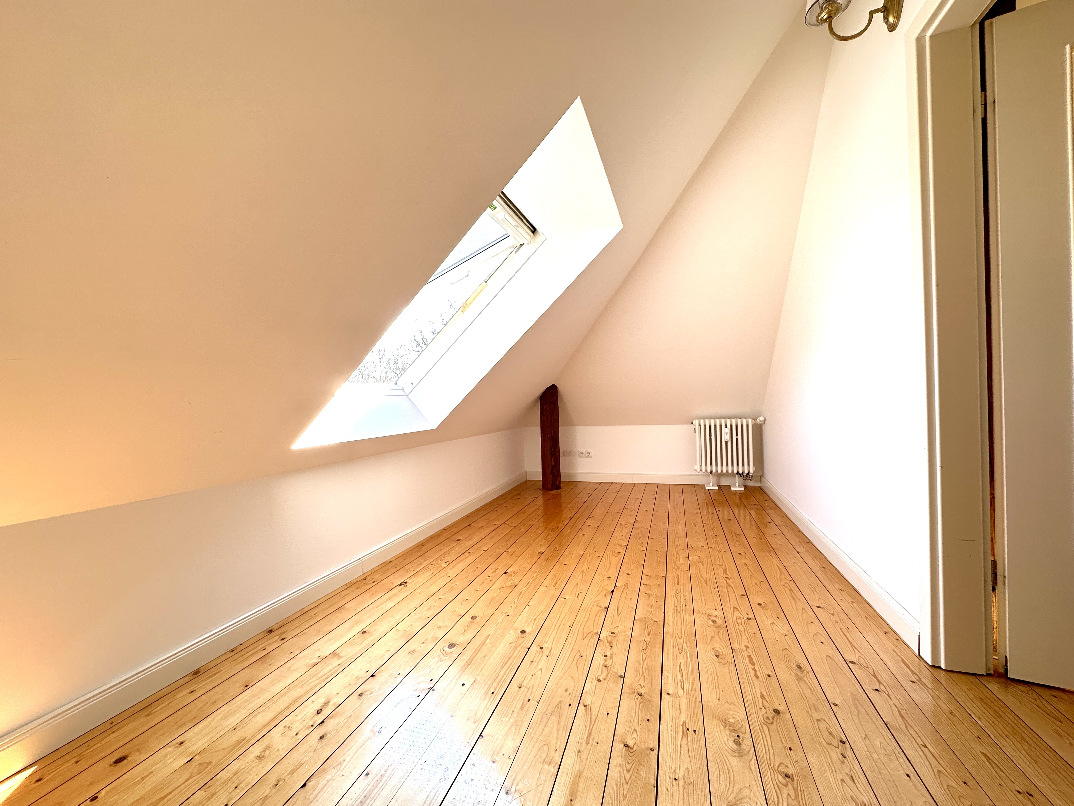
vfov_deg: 85.7
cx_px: 537
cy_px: 403
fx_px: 434
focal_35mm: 14
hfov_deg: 102.1
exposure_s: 1/99
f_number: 2.2
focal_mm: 2.22
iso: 64
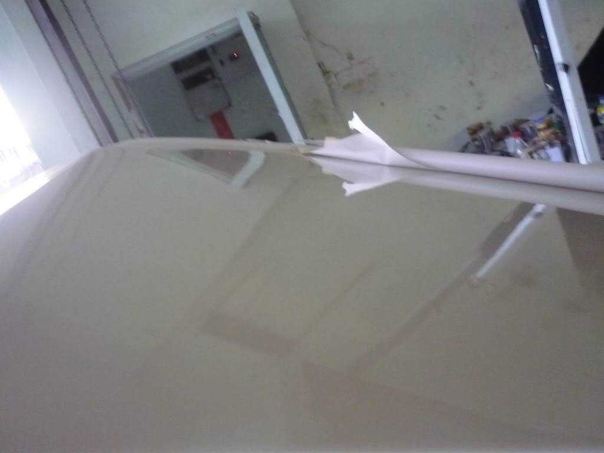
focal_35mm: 33
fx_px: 576
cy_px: 226
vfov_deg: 42.9
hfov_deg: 55.4
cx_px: 302
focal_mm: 5.5
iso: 800
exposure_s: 1/8
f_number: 2.8
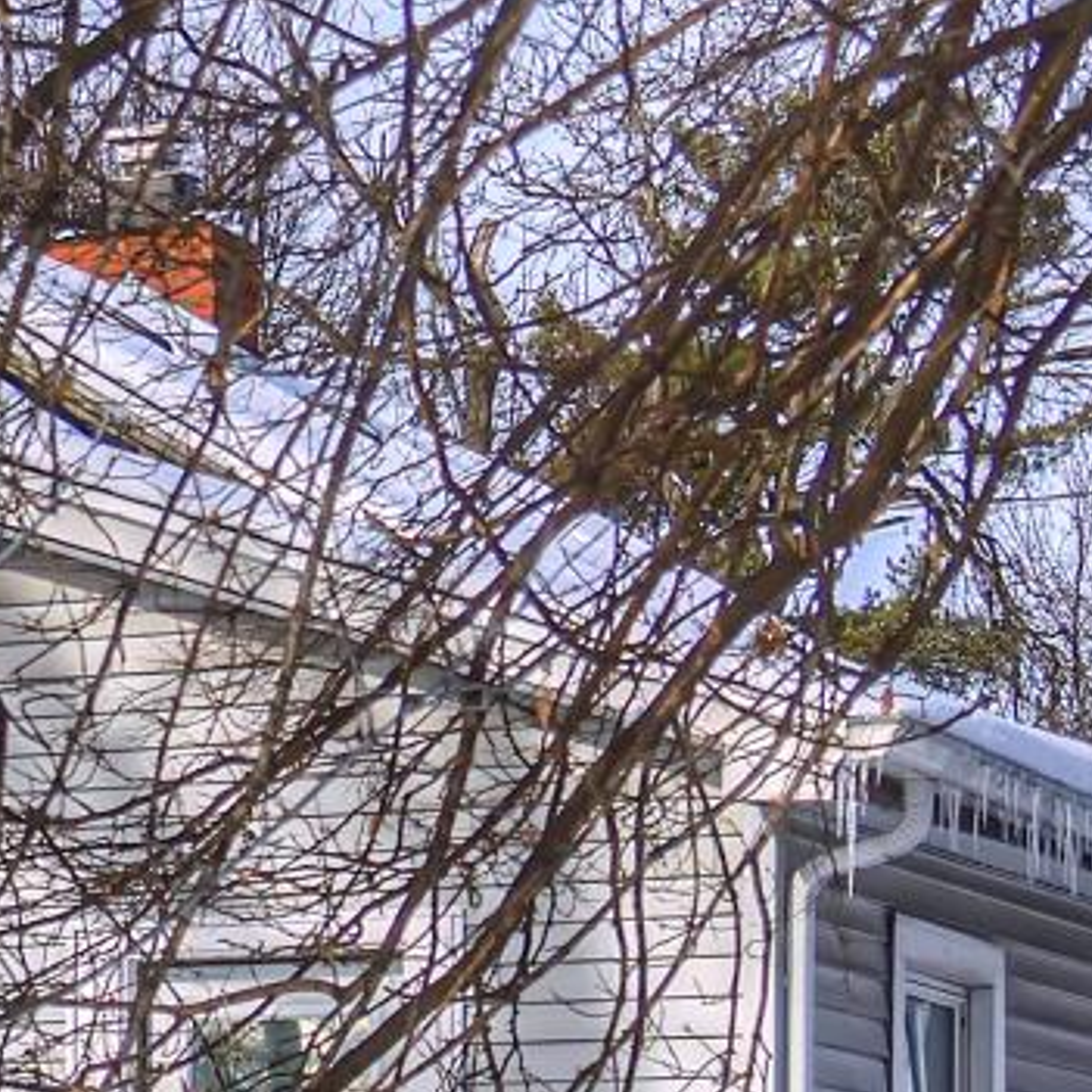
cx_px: -1534
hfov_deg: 7.5
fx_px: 7780
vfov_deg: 7.9
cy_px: 1439
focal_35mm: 218
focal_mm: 30
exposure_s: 1/4000
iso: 200
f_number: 2.8
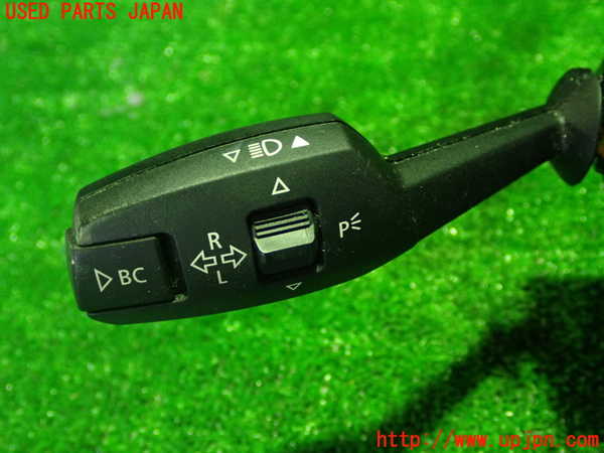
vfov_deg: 32.9
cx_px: 302
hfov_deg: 42.9
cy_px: 226
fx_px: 768
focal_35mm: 44
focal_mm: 7.84
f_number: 2.9
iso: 1000
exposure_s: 1/10
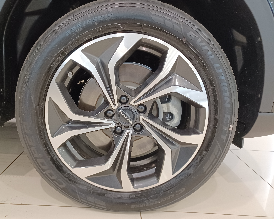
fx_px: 219
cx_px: 123
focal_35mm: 27
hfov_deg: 63.9
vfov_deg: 53.2
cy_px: 109
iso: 400
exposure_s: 1/24
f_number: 1.8
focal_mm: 4.6
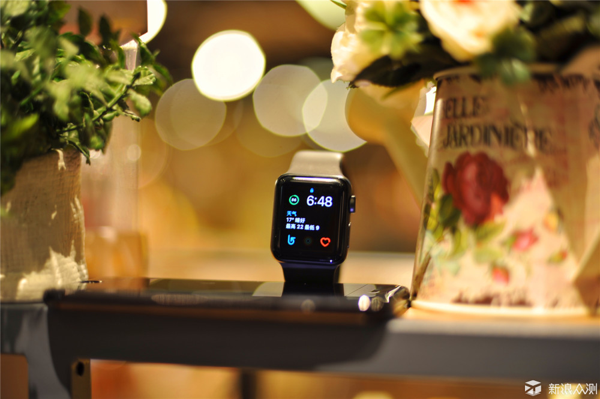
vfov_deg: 26.9
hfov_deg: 39.6
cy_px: 200
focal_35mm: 50
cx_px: 300
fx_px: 833
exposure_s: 1/100
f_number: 1.6
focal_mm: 50
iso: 200
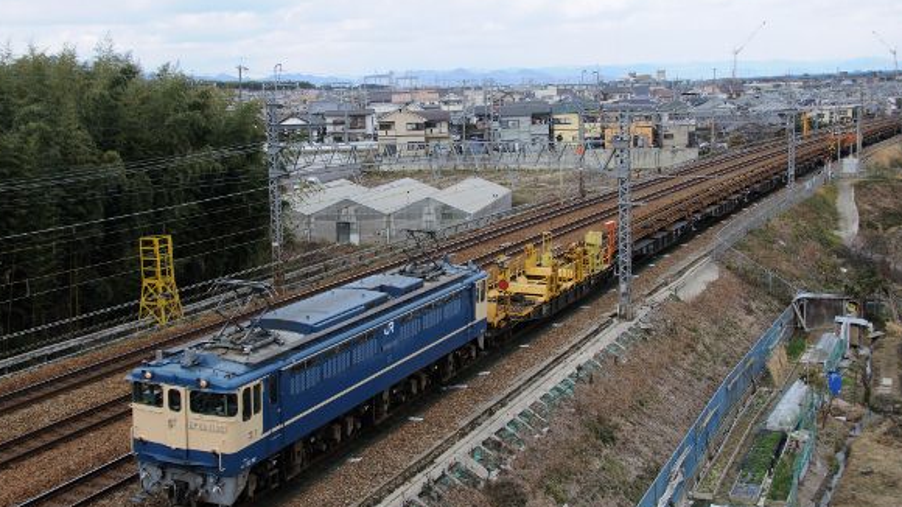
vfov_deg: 26.5
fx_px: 1076
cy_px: 236
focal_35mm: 45
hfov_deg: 45.5
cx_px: 425
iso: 400
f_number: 6.3
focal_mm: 26
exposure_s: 1/640
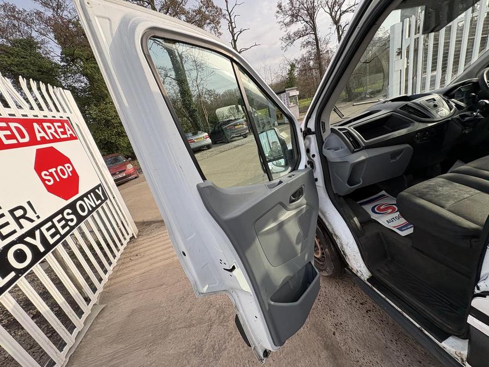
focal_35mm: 14
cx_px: 244
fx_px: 198
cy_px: 184
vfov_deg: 85.7
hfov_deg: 102.1
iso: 40
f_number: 2.2
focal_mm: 2.22
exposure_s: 1/351
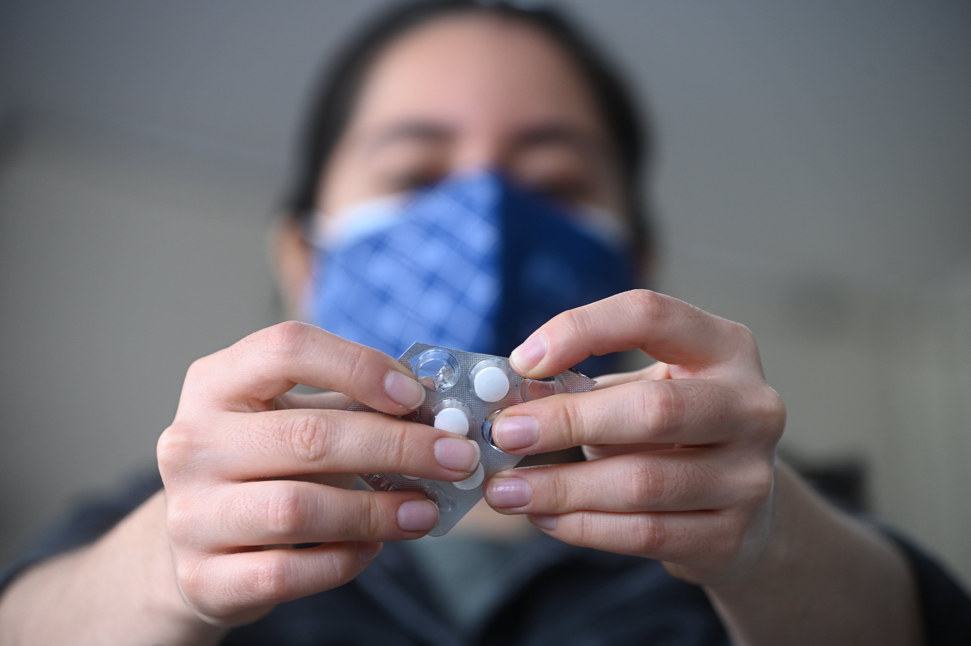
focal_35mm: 101
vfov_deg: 13.5
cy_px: 320
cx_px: 487
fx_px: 2722
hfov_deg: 20.2
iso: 800
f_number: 4
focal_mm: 100
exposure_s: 1/125
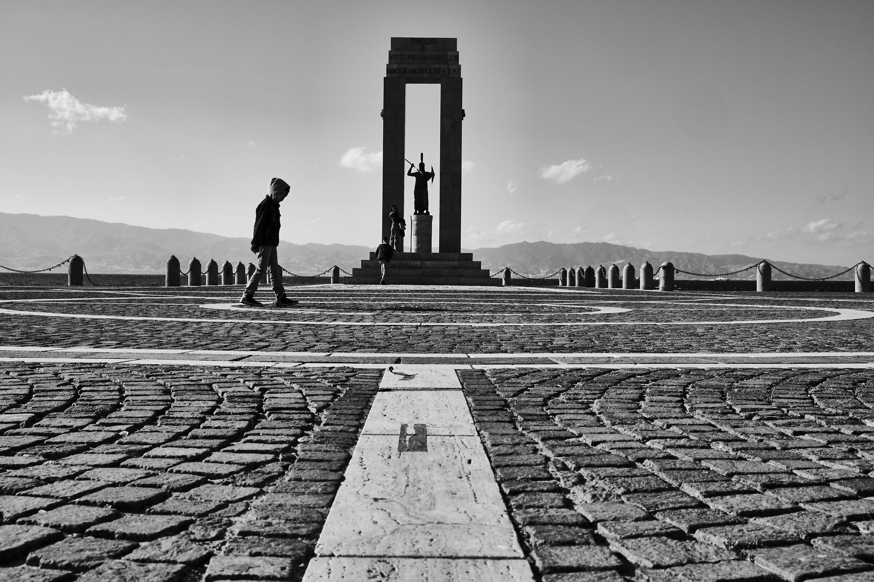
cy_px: 291
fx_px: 1044
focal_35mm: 43
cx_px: 437
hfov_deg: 45.4
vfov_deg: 31.2
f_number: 13
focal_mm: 28.9
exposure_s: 1/200
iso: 160
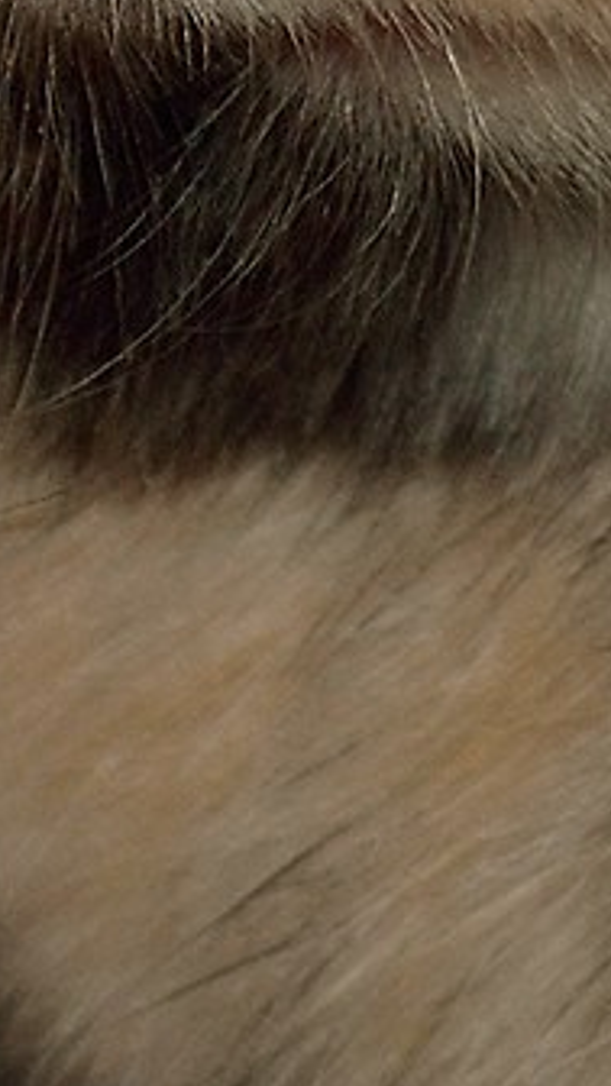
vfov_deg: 3.5
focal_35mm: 617
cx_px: 1361
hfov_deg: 2.0
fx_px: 17763
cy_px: -714
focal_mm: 55
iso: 100
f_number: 5.6
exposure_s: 1/160
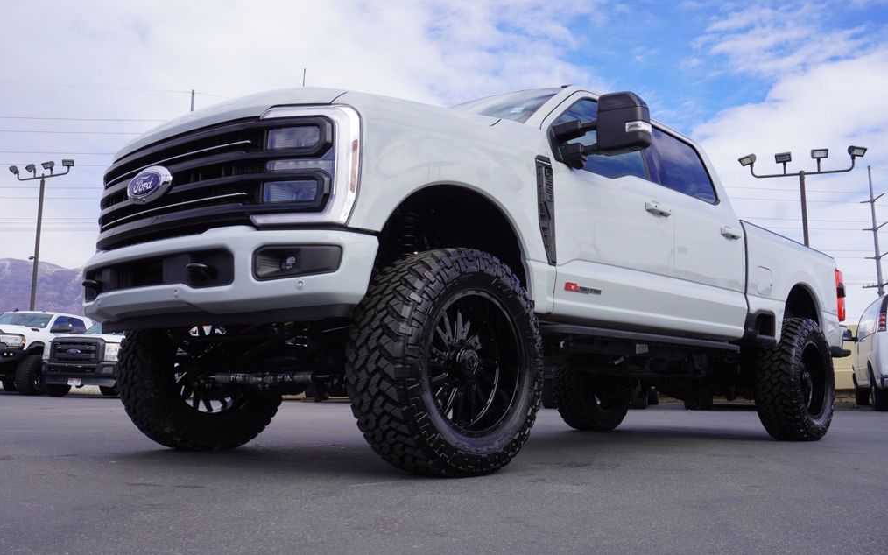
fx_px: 860
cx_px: 447
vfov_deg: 35.8
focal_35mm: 36
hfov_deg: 54.6
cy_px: 256
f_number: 10
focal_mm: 23
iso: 100
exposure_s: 1/125
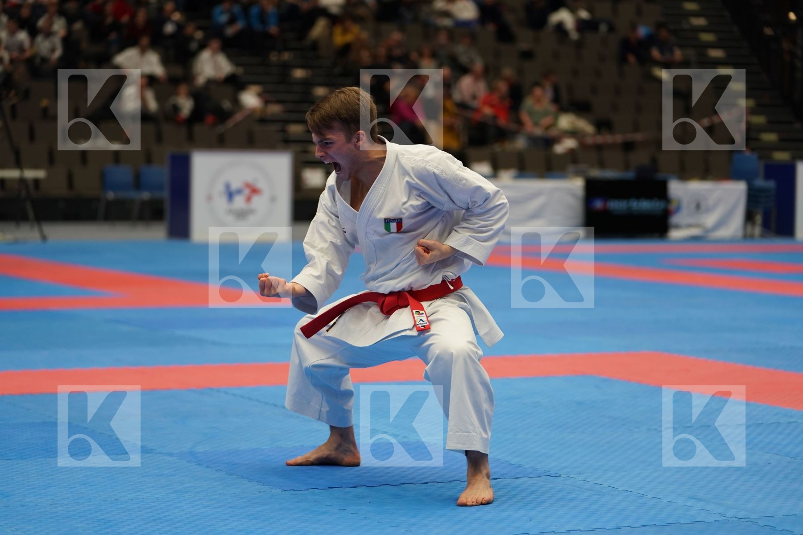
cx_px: 402
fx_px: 2297
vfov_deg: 13.3
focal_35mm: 103
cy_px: 268
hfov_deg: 19.8
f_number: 2.8
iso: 1000
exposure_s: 1/500
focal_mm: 103
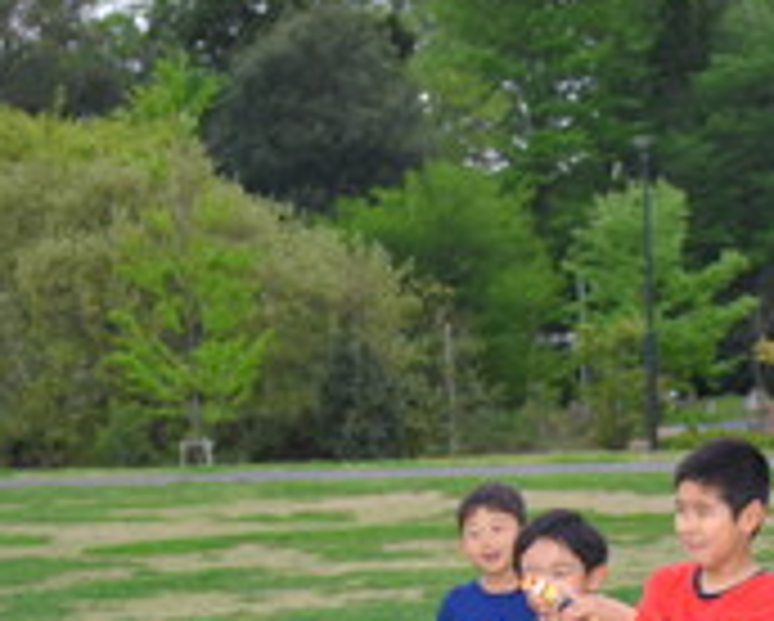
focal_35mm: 110
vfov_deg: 13.8
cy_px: 646
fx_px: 2531
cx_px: 500
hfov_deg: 17.4
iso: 400
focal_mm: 27
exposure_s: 1/320
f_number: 4.5
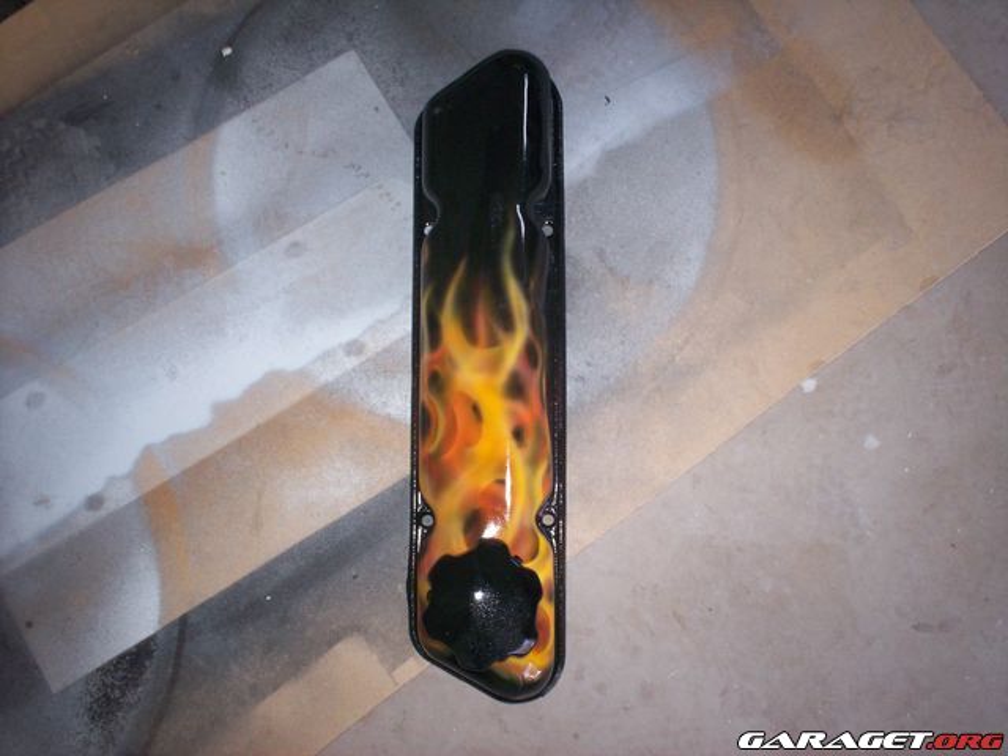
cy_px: 378
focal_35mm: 36
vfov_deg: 39.7
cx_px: 504
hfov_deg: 51.4
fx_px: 1048
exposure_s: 1/60
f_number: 4.5
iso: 140
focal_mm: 6
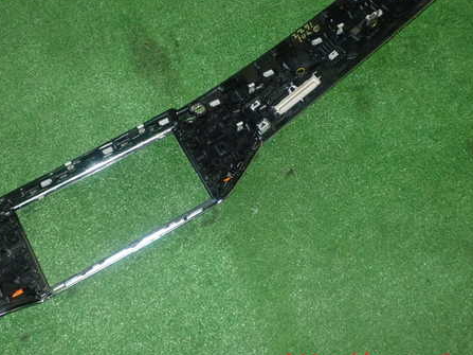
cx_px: 208
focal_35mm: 43
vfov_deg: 33.5
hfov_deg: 43.8
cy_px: 139
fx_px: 587
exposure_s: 1/30
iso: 800
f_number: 7.1
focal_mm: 5.79
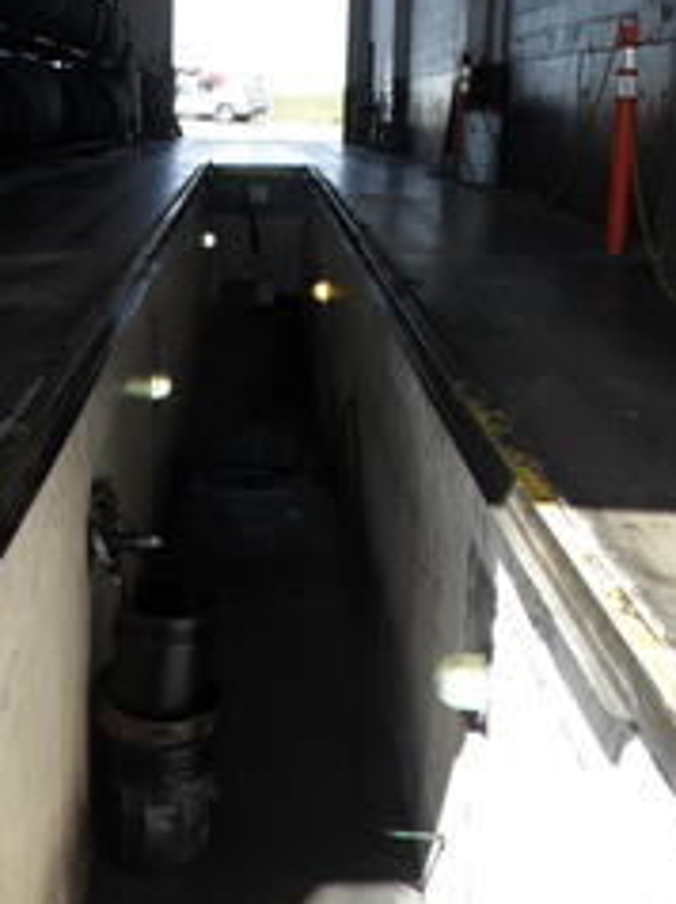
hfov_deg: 28.5
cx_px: 306
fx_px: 1330
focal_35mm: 51
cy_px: 349
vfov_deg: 37.3
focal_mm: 4.9
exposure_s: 1/350
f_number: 3.5
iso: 80
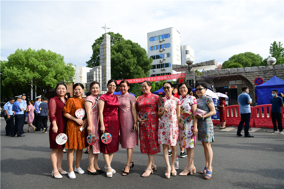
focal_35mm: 24
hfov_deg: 73.8
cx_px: 142
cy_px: 94
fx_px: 189
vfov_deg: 53.1
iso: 100
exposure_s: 1/500
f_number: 4.5
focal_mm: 24
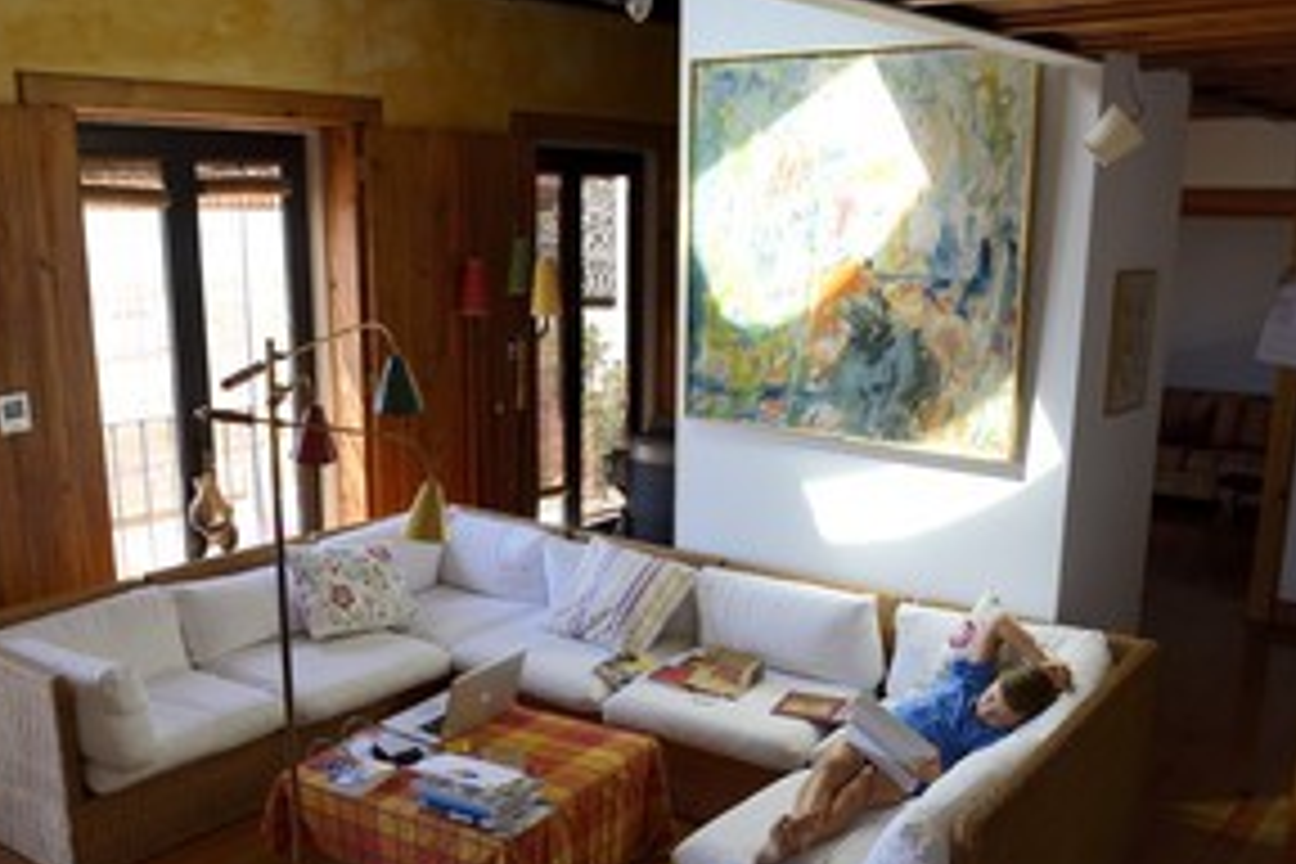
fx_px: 1260
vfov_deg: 37.6
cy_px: 554
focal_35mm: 35
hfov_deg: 54.4
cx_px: 590
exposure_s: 1/60
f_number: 6.3
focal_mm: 24
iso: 400
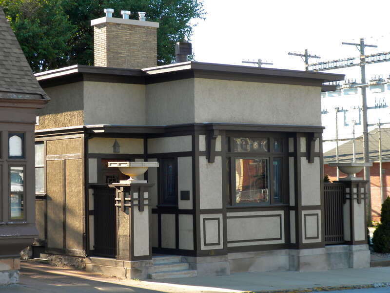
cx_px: 195
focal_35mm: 72
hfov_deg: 27.0
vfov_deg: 20.4
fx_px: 811
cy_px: 146
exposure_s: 1/87.1
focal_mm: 12.7
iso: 64
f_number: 5
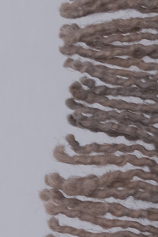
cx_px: 144
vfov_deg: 5.0
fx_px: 2692
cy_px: 260
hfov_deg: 3.4
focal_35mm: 409
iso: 160
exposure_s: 1/160
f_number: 14
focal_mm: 55
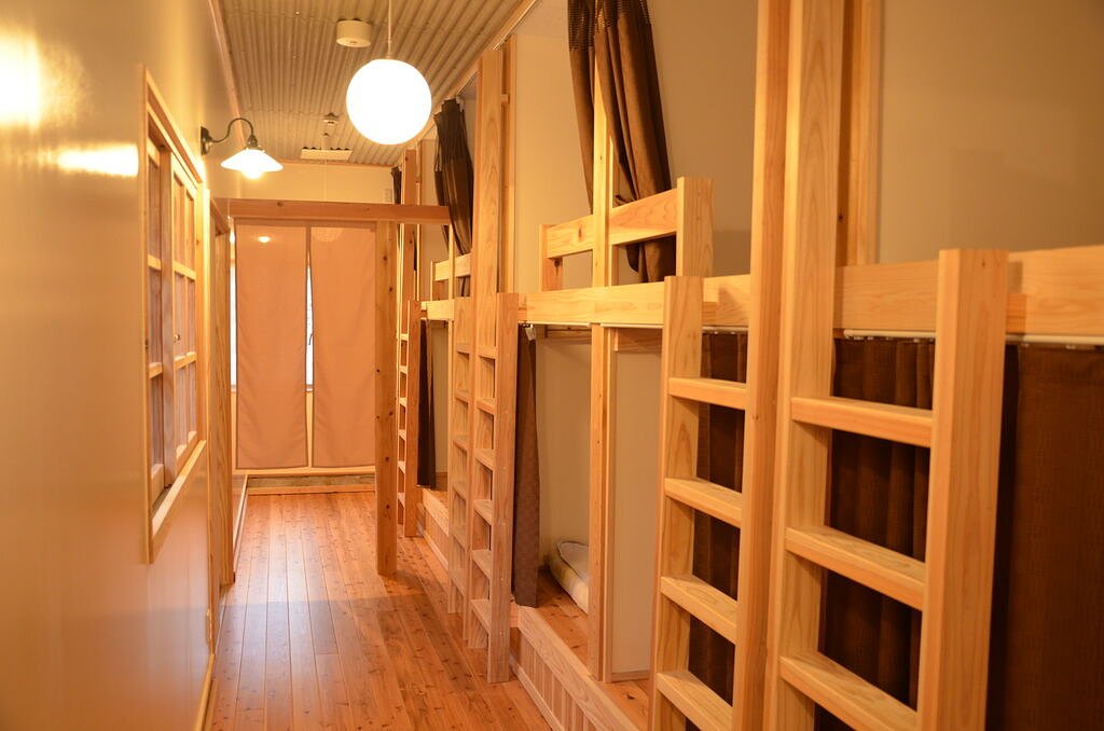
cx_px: 552
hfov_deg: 59.6
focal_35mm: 32
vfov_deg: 41.5
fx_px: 964
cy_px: 366
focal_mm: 21
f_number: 3.8
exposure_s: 1/30
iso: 800
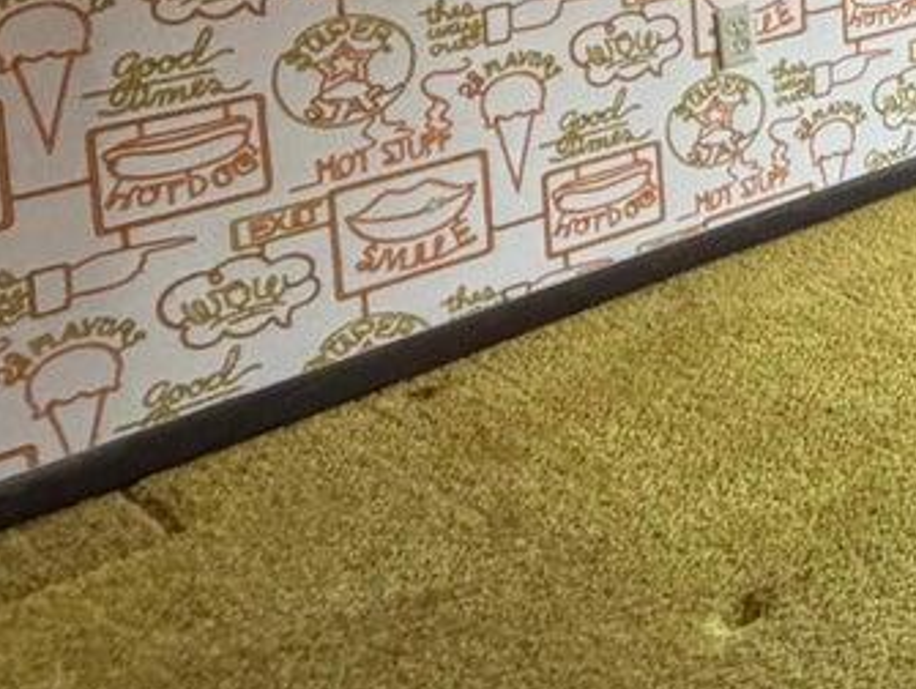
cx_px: 1667
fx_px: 1510
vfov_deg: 22.4
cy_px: -257
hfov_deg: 21.4
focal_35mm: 57
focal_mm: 2.22
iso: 320
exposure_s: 1/60
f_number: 2.2
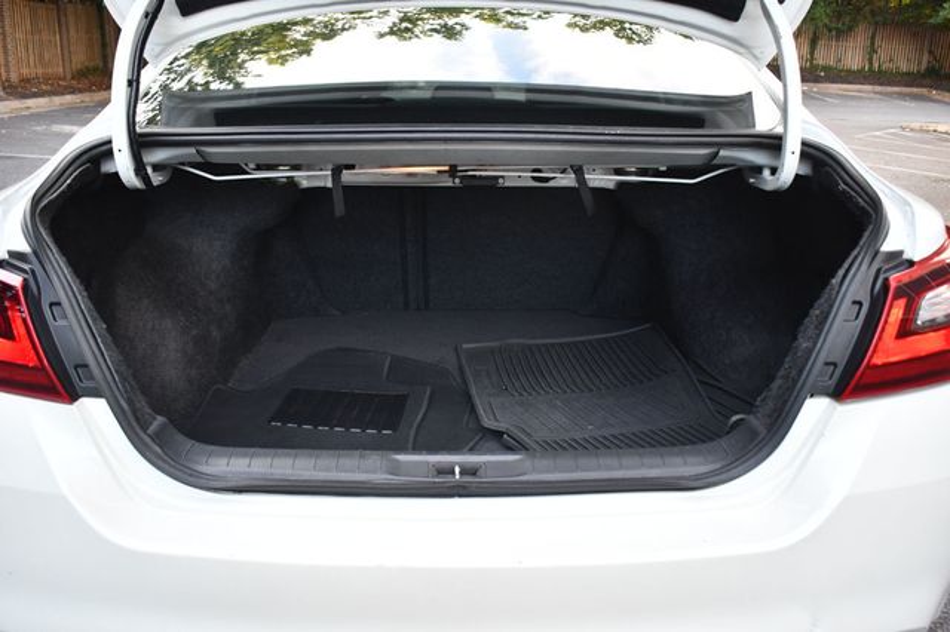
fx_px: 818
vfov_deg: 42.3
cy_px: 316
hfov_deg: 60.3
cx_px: 475
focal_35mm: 31
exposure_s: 1/250
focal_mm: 21
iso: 800
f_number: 3.8
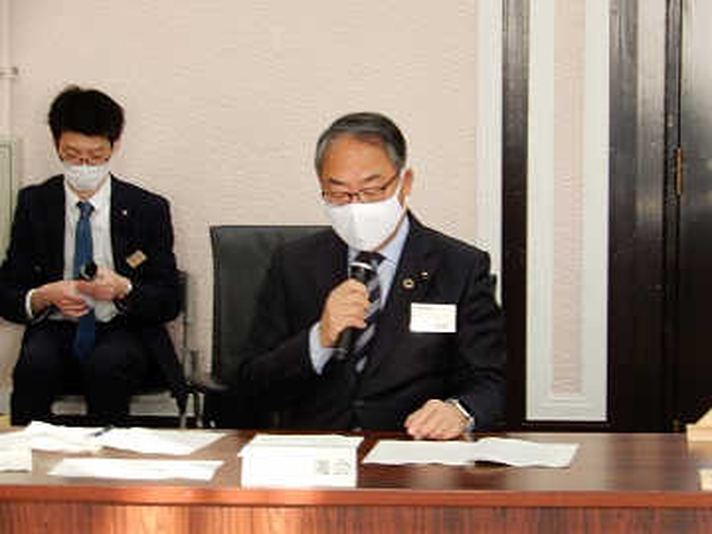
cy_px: 267
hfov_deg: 13.2
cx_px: 356
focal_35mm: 150
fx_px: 3085
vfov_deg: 9.9
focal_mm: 26.8
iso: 400
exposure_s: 1/15
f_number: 5.6
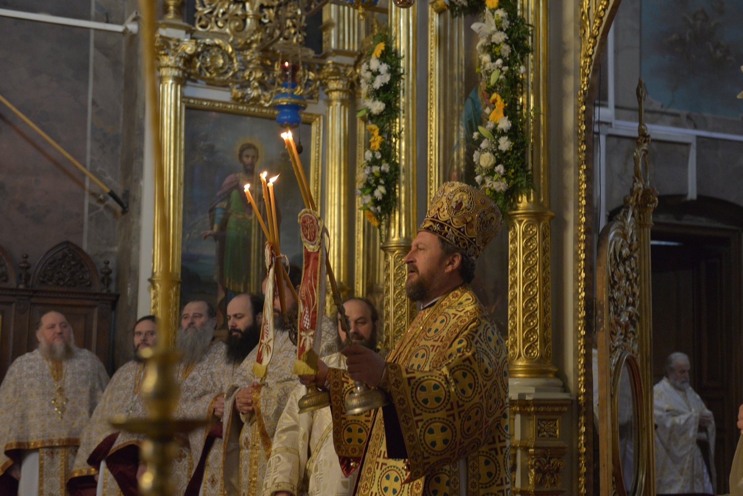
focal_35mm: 58
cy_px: 282
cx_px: 424
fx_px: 1198
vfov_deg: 23.4
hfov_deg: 34.4
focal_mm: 48
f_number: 3.5
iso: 2500
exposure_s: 1/80
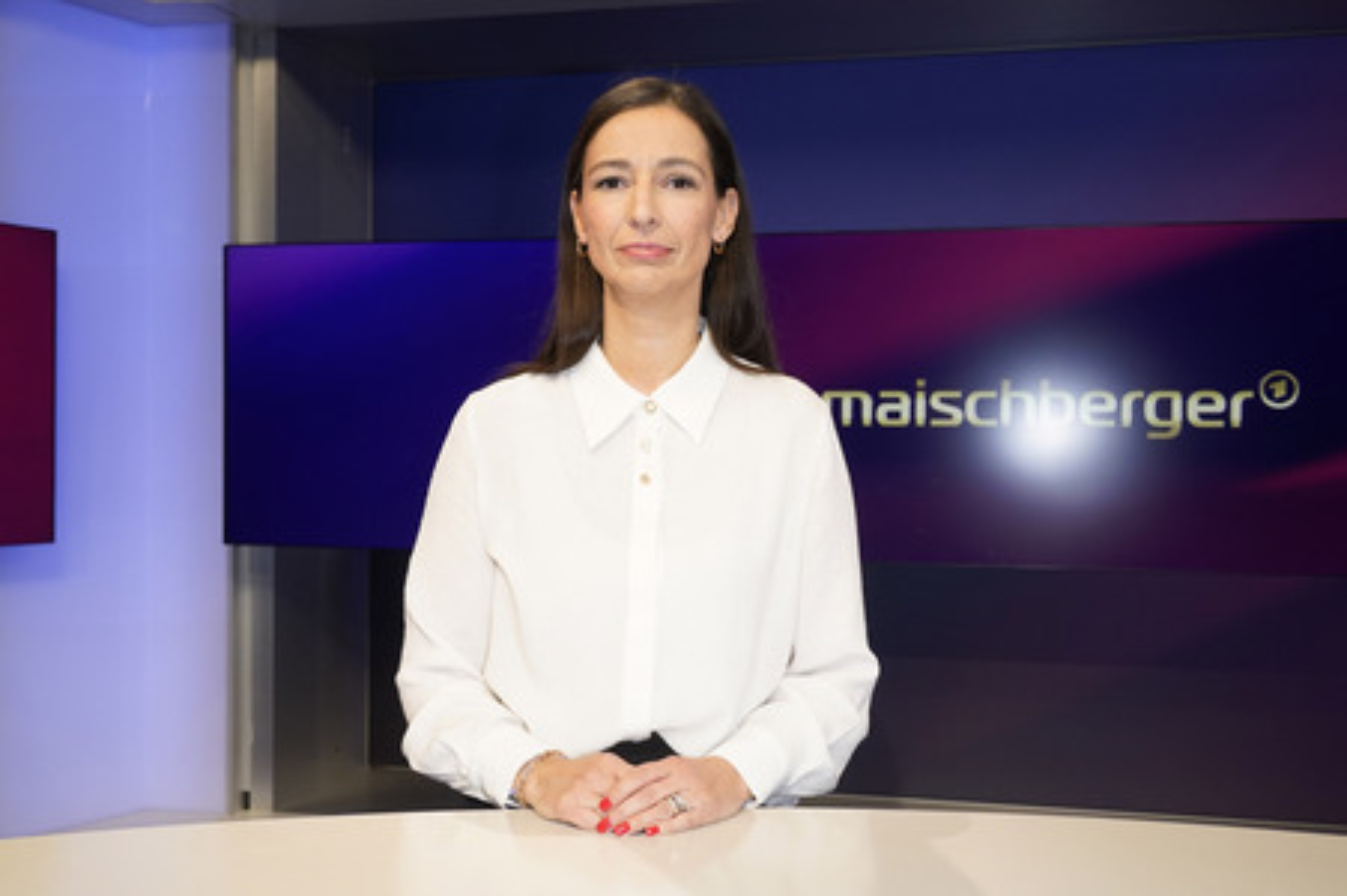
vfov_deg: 43.5
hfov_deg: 62.0
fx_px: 1122
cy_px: 448
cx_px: 674
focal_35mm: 30
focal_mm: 30
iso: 2000
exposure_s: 1/160
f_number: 5.6
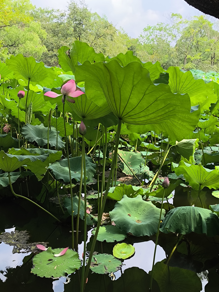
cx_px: 108
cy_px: 148
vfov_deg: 45.8
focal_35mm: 41
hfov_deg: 35.1
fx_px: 346
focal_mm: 5.35
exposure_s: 1/765
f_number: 1.7
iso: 80
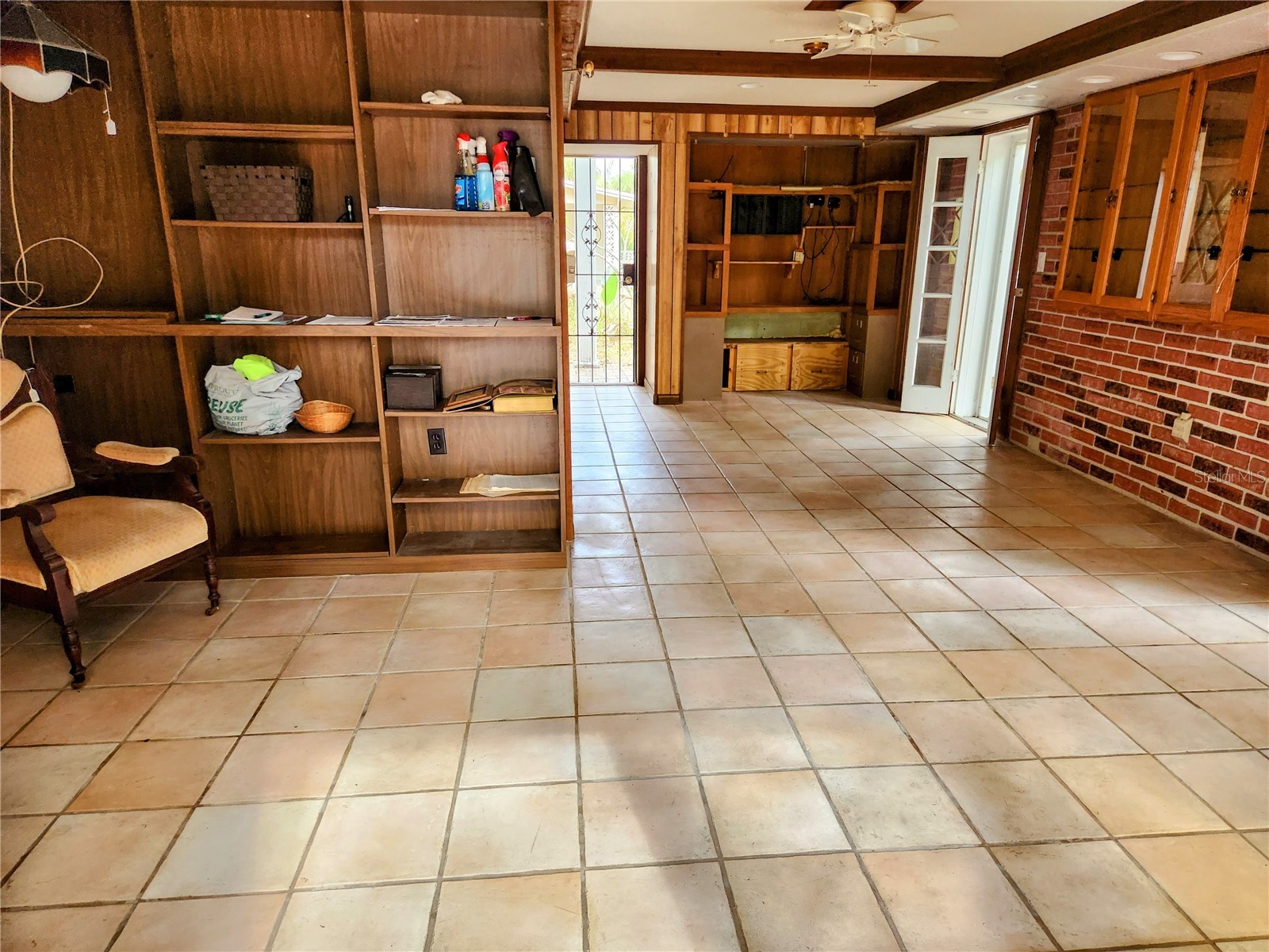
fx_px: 843
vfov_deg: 58.9
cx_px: 634
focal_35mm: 23
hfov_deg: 73.9
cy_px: 476
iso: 200
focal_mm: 5.4
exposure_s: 1/120
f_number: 1.8
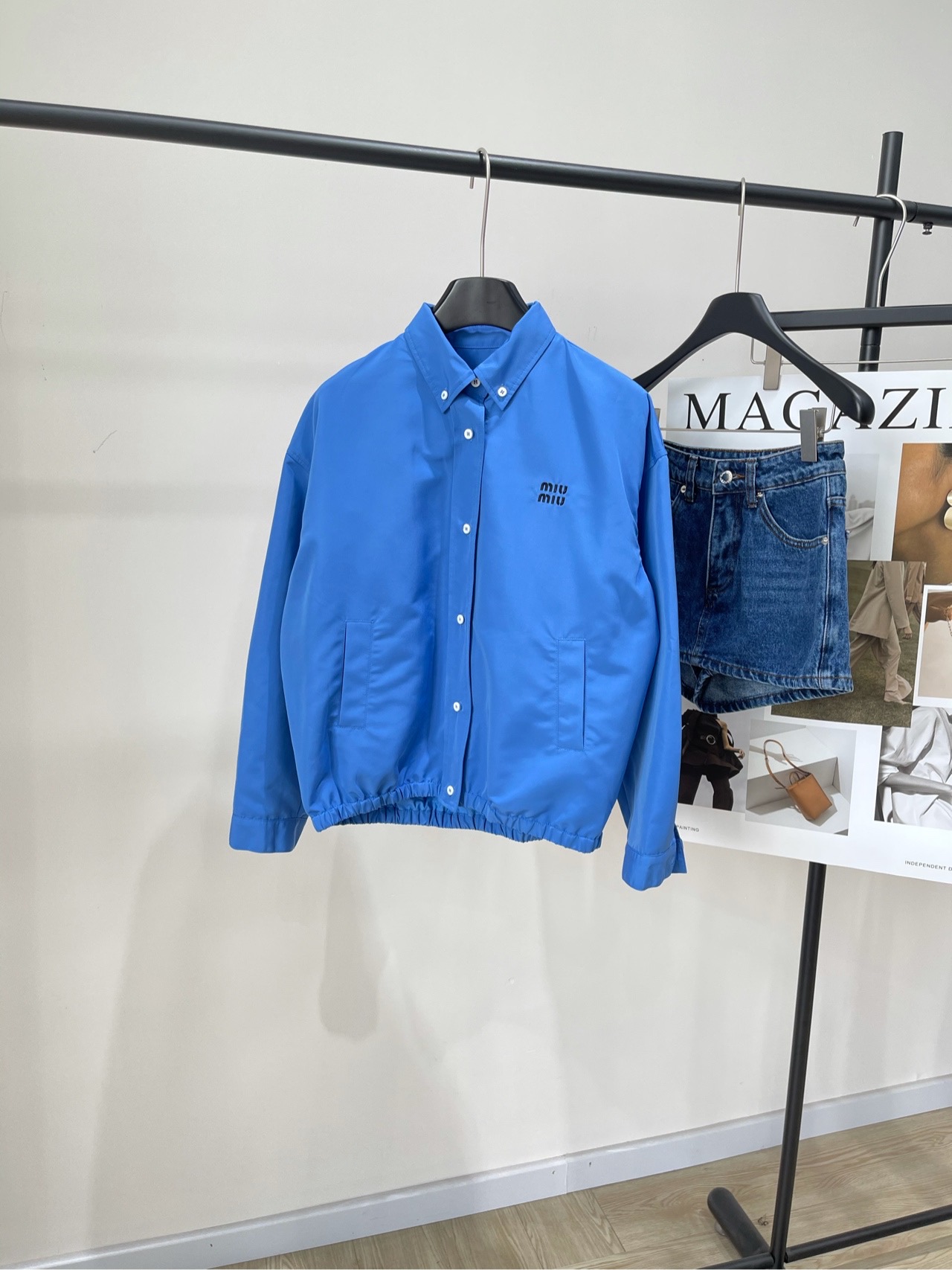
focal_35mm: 26
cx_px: 476
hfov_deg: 53.1
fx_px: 954
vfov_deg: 67.3
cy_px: 635
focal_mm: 5.1
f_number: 1.6
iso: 80
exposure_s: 1/121
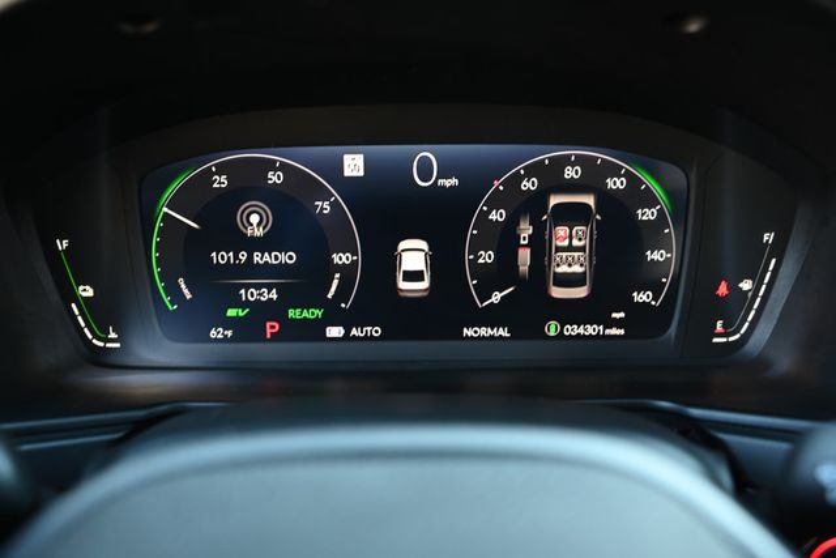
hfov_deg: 50.7
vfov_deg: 35.1
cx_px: 418
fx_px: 883
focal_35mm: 38
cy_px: 279
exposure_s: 1/10
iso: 200
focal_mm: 38
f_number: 5
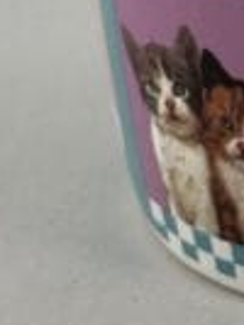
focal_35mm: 240
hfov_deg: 6.1
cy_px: -192
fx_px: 2252
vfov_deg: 8.0
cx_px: 464
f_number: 1.78
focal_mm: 6.86
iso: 50
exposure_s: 1/100
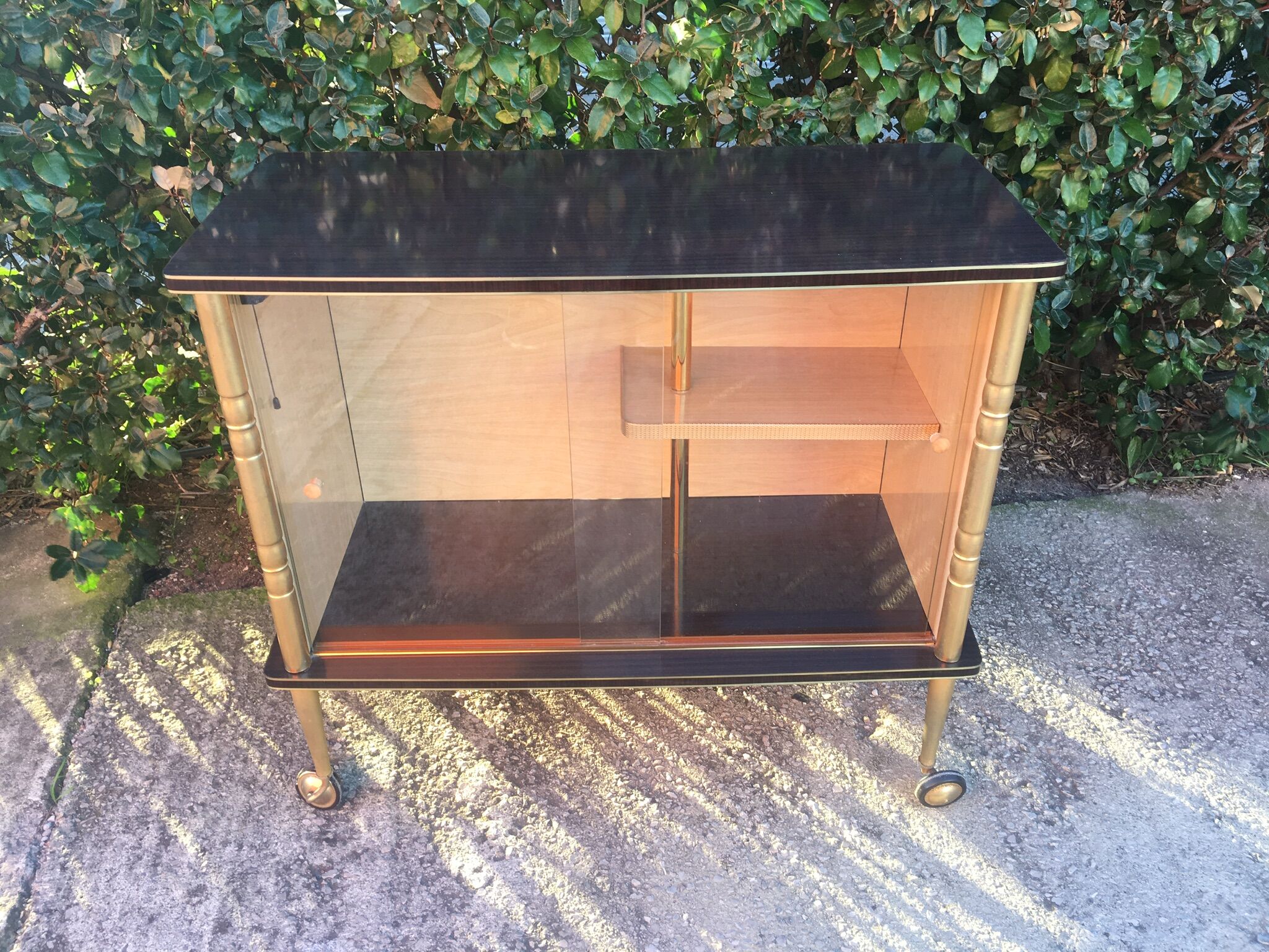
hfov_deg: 61.7
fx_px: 1063
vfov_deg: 48.2
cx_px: 634
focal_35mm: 29
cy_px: 476
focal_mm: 4.15
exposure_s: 1/50
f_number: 2.2
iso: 32
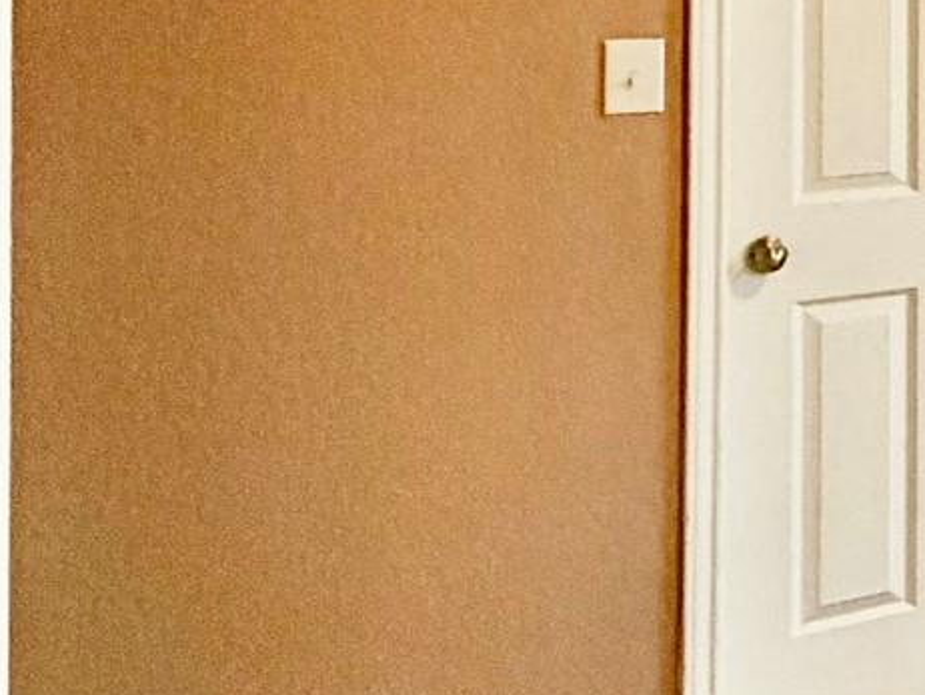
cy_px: -50
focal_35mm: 62
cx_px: 1902
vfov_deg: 22.5
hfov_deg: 18.4
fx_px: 1658
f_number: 2.2
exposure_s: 1/60
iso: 400
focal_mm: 2.22
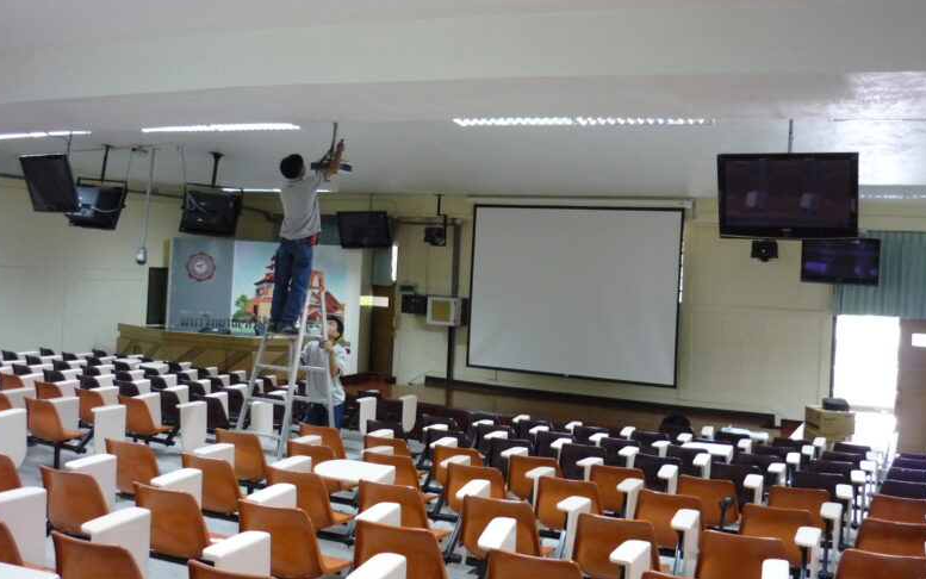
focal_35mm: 36
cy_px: 232
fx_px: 909
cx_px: 464
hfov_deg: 54.0
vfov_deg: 35.2
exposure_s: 1/30
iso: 400
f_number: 2.8
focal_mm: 5.5
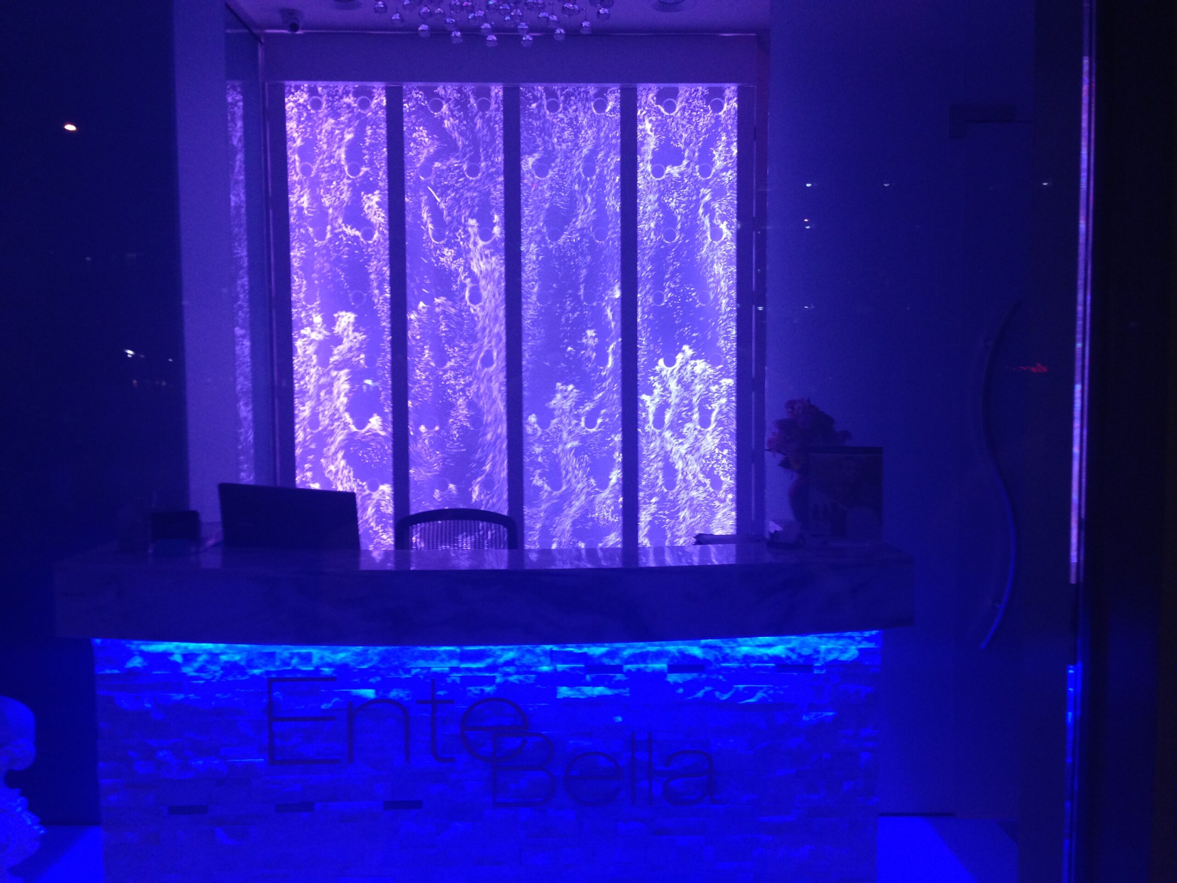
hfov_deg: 55.4
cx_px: 588
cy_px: 442
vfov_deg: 42.9
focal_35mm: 33
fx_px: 1122
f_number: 2.4
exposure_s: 1/20
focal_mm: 4.12
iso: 160
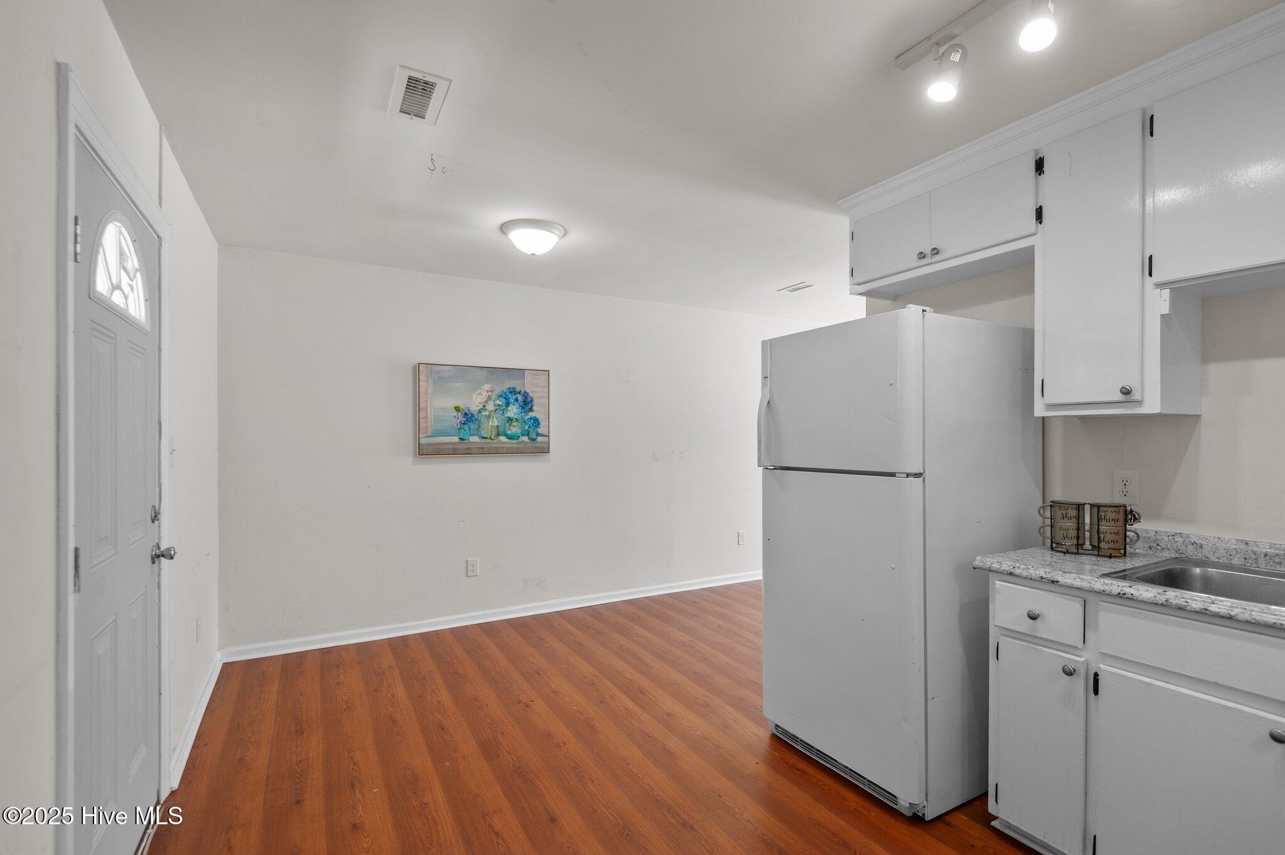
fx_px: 571
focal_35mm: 16
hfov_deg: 96.8
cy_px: 428
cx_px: 642
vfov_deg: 73.7
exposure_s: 1/20
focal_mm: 16
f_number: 4
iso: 400
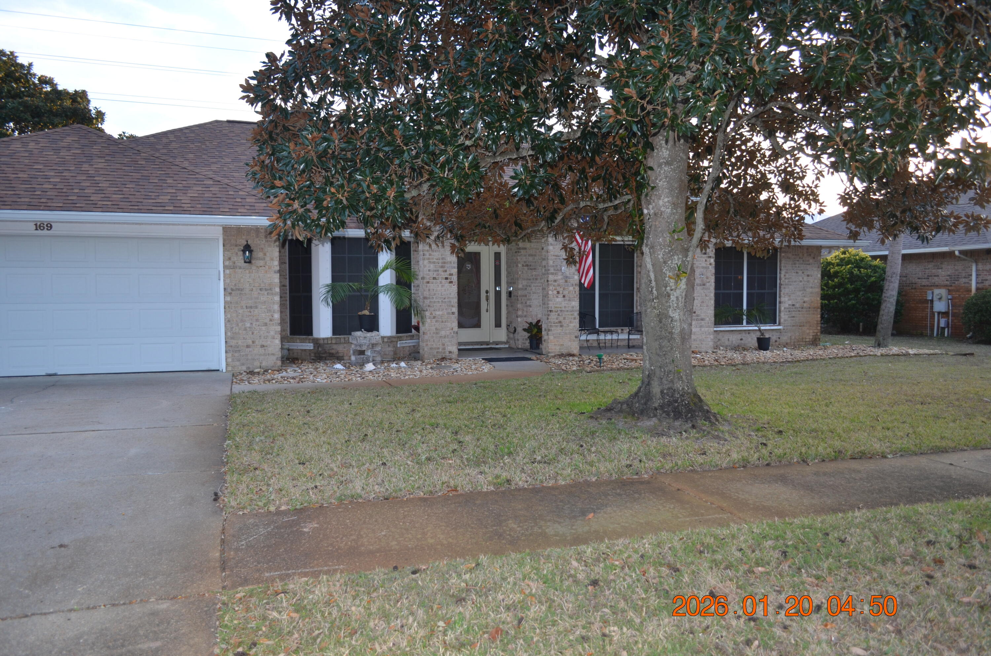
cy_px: 328
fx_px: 742
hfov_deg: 67.5
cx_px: 496
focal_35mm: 27
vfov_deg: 47.7
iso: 280
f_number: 3.5
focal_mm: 18
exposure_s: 1/125
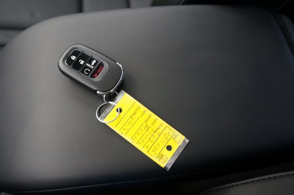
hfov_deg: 67.4
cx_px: 147
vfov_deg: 47.8
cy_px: 98
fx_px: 220
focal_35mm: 27
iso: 160
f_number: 4
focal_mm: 18
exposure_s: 1/60
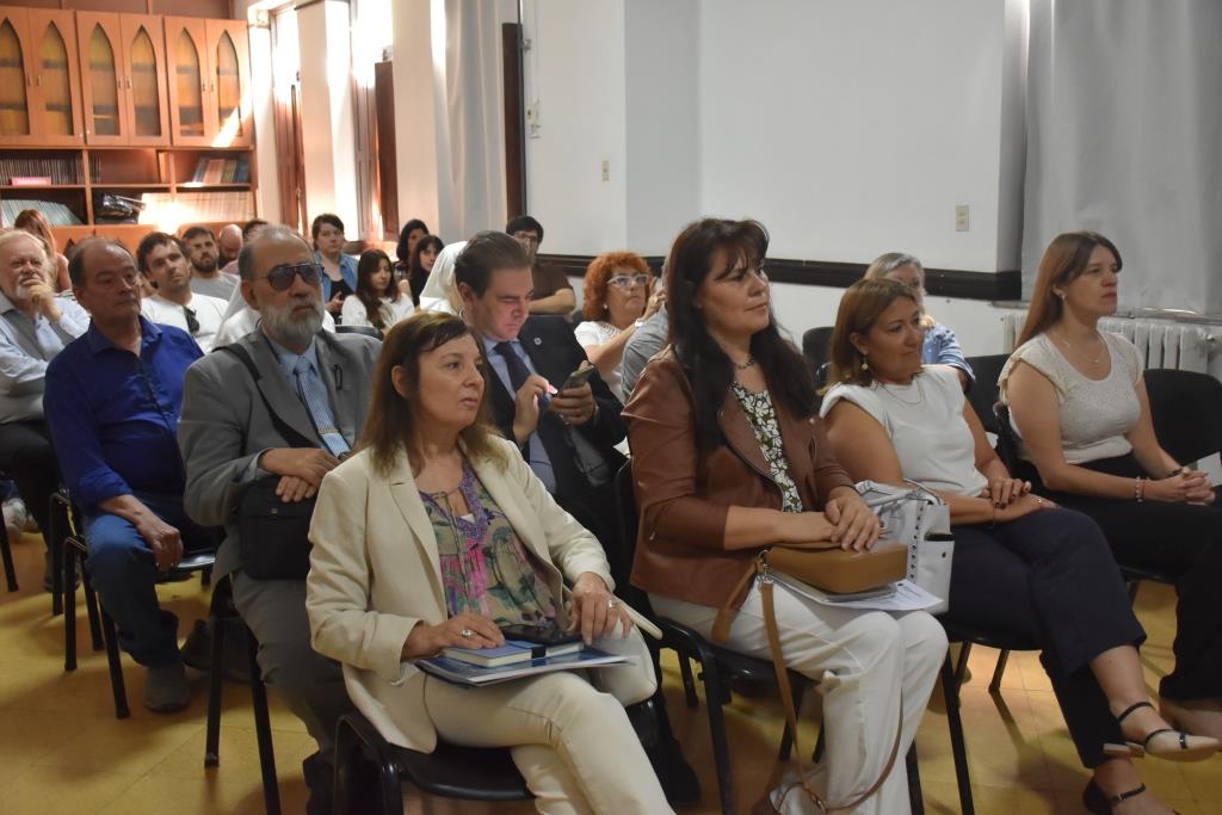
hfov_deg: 53.1
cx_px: 611
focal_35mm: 36
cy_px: 408
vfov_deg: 36.9
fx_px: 1222
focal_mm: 24
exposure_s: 1/60
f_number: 4
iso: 1600
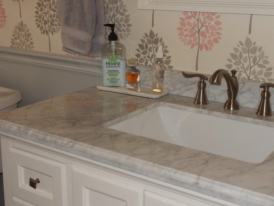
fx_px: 428
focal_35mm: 54
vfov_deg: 27.0
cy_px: 81
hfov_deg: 35.5
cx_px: 136
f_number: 3.4
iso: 200
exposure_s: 1/30
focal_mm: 4.5
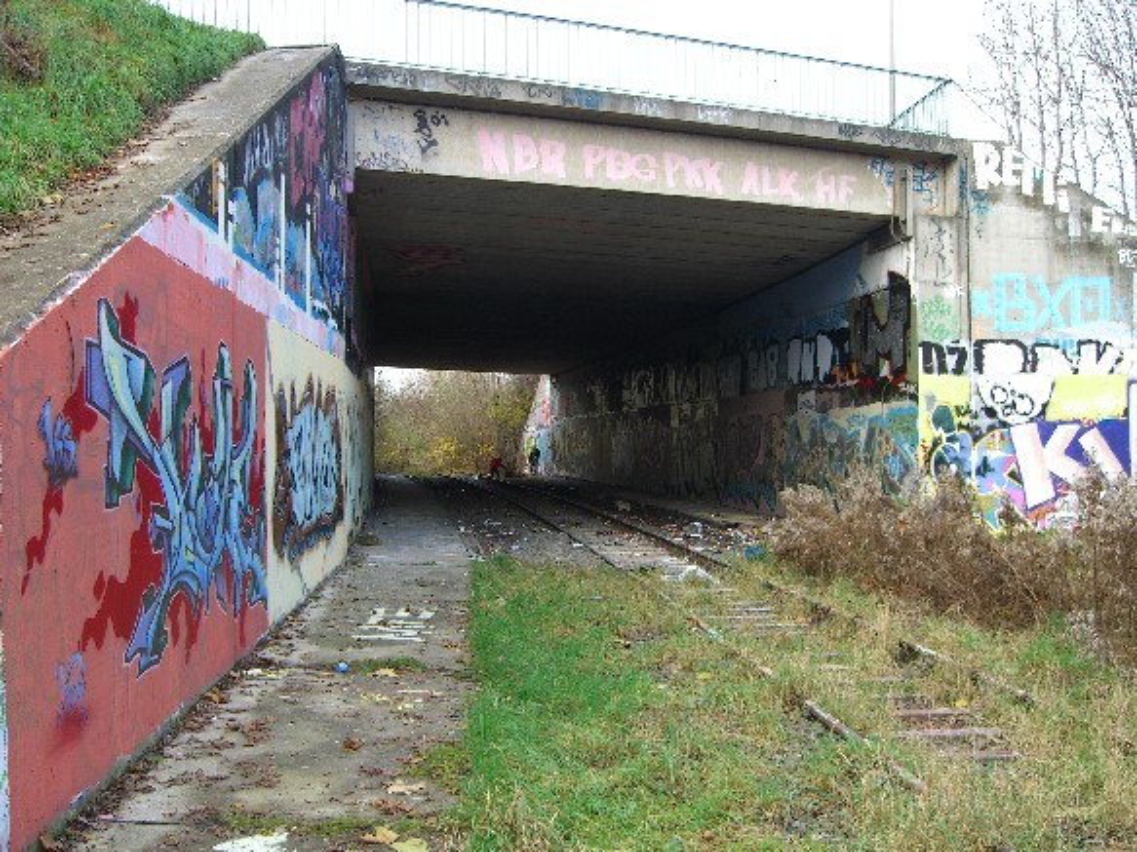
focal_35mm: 38
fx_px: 1248
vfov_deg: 37.7
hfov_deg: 49.0
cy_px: 426
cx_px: 568
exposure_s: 1/125
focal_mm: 7.9
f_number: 2.8
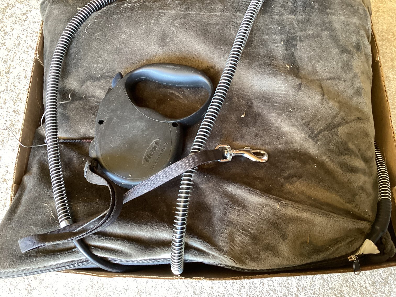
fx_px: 355
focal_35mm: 31
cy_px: 148
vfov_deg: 45.4
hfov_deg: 58.3
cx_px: 198
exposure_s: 1/50
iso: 320
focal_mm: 3.3
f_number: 2.4
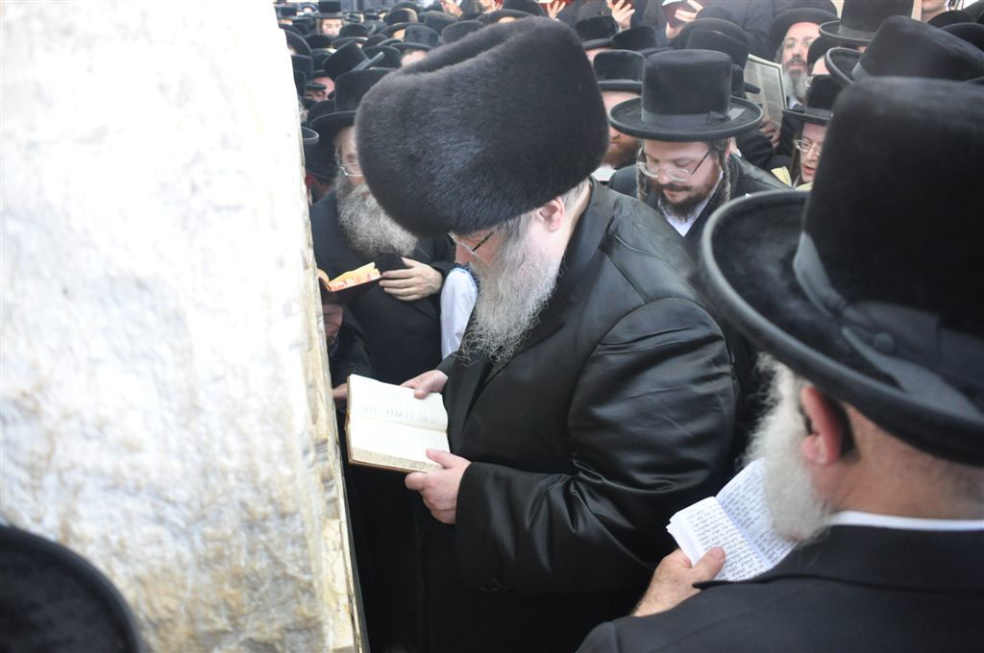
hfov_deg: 67.4
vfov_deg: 47.8
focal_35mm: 27
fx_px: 737
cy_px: 326
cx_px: 492
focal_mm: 18
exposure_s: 1/60
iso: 1000
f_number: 3.5
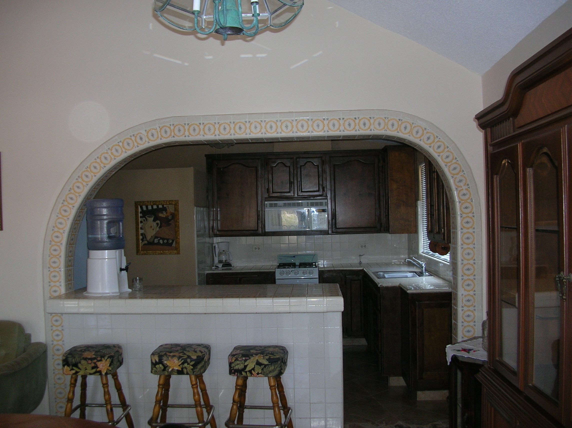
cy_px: 214
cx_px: 286
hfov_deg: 52.7
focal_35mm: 35
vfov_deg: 40.6
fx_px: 578
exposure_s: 1/60.1
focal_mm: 5.8
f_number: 2.8
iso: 71
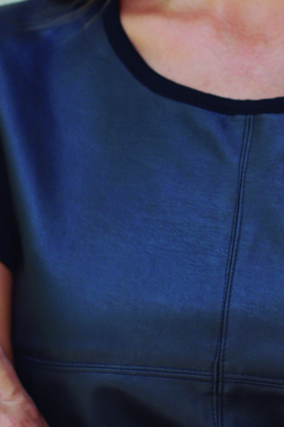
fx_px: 2556
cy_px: 31
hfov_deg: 6.3
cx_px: 243
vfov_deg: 9.5
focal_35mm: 216
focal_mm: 50
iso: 100
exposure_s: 1/100
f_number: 3.2
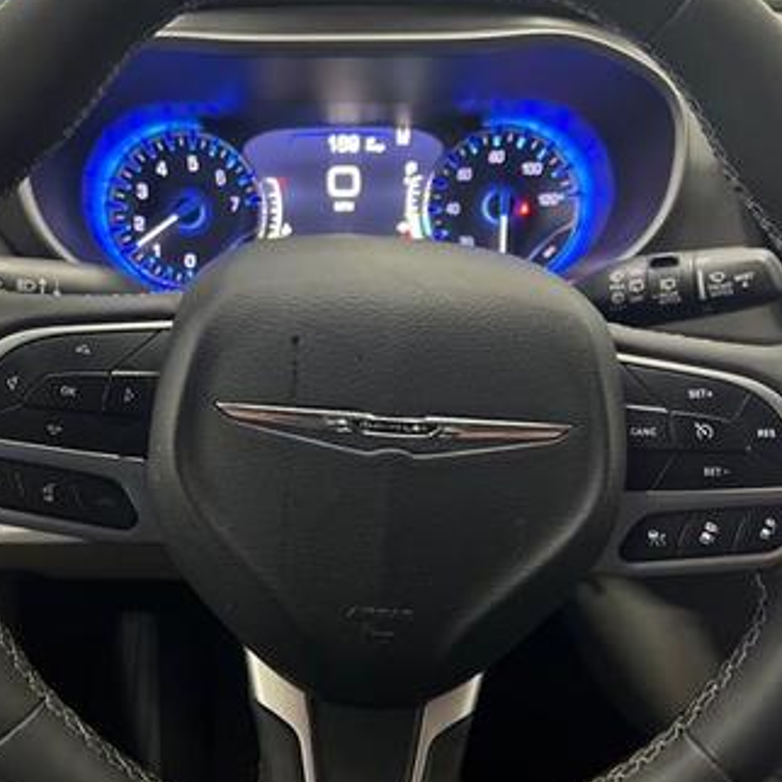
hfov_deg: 45.9
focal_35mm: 36
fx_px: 920
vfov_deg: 46.0
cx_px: 325
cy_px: 403
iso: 500
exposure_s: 1/30
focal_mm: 5.7
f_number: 1.5
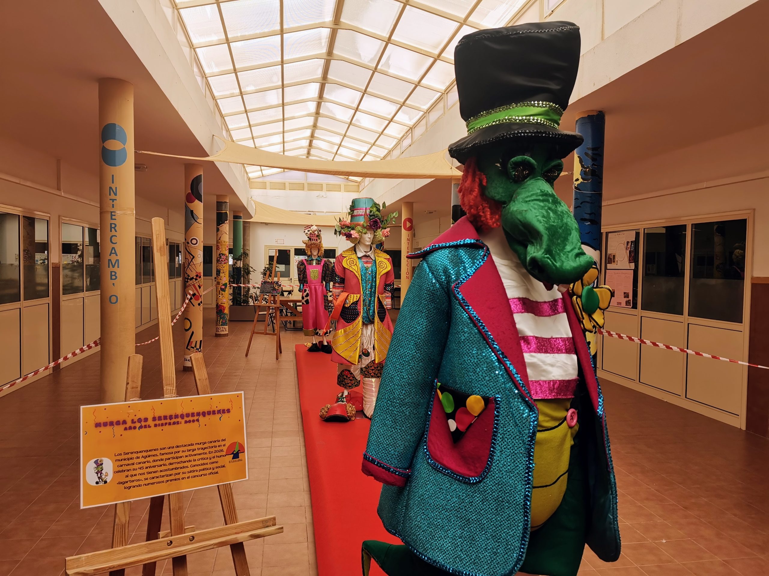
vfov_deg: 51.4
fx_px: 600
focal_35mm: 27
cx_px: 384
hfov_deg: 65.3
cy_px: 288
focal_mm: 4.75
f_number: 1.8
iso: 50
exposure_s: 1/877
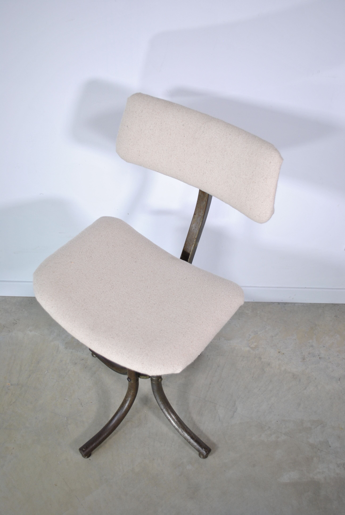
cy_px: 258
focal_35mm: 36
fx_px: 516
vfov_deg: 53.1
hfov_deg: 37.0
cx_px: 172
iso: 200
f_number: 4
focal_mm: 24
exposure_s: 1/60
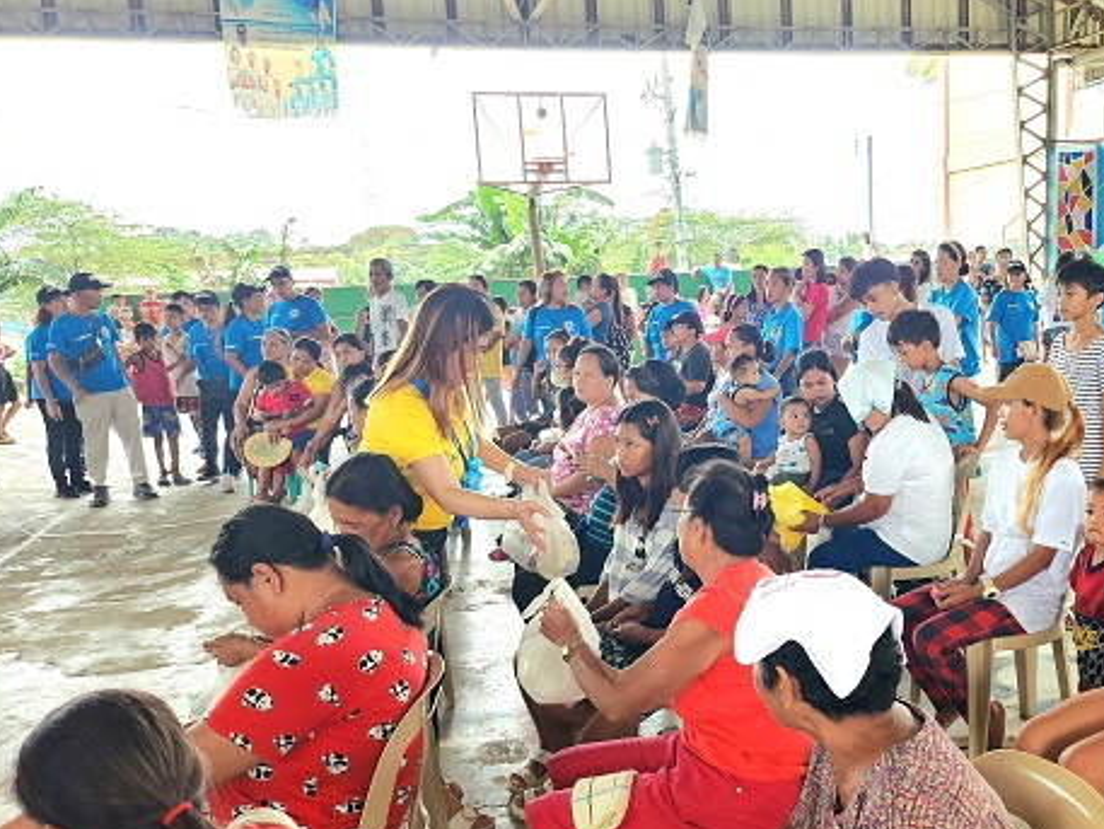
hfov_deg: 51.5
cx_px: 749
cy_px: 462
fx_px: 1117
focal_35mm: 35
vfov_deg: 40.7
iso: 100
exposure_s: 1/182
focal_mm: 5
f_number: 1.8
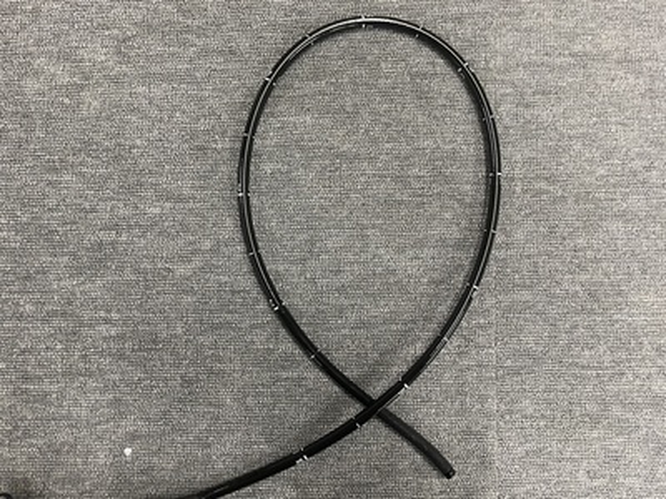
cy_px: 250
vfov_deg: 53.1
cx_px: 333
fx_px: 500
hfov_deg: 67.3
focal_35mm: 26
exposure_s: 1/60
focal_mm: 4.2
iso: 200
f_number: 1.6
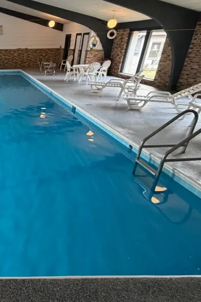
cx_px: -20
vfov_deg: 73.7
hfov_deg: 42.0
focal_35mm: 24
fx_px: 201
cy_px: 149
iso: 400
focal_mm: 2.22
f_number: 2.2
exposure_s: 1/60
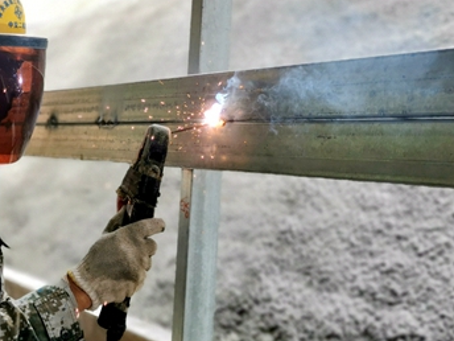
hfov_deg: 34.5
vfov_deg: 26.5
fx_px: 721
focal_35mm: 55
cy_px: 124
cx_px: 144
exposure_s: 1/472
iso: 50
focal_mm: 5.58
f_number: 1.8
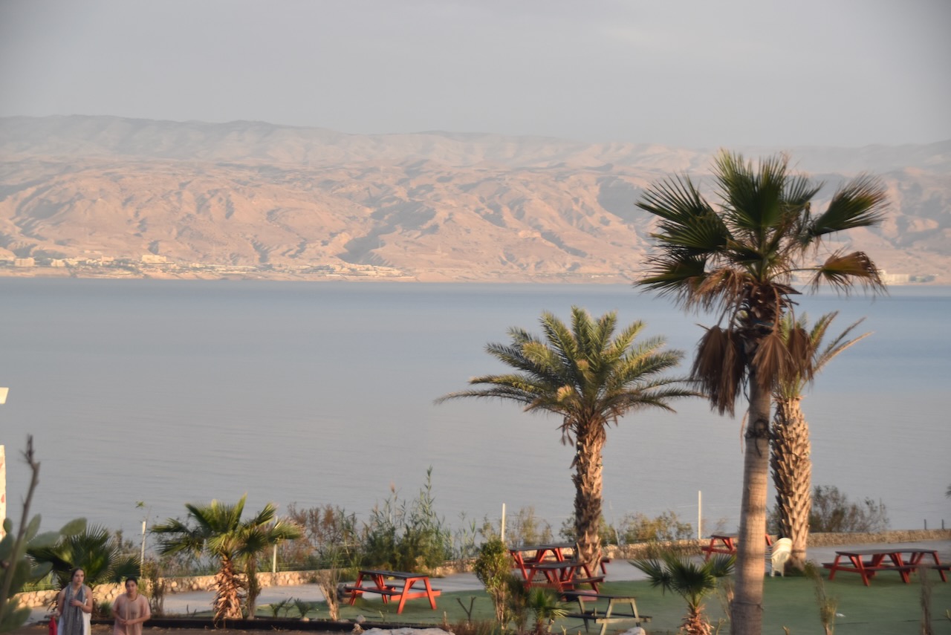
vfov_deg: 14.7
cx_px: 476
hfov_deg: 21.9
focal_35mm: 93
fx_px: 2458
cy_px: 318
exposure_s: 1/125
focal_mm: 62
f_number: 5.6
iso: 400
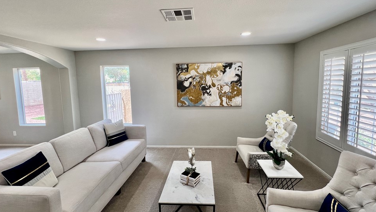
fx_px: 150
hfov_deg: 102.9
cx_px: 194
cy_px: 98
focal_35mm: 15
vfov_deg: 70.5
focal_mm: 1.57
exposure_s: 1/120
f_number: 1.8
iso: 125
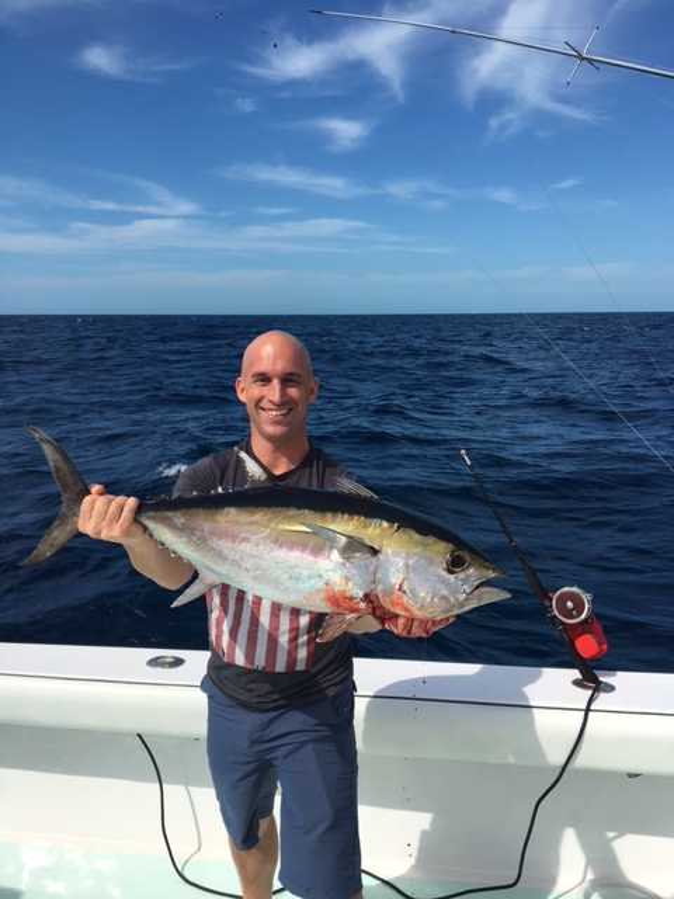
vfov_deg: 61.7
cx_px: 337
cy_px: 450
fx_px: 753
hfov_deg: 48.2
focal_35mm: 29
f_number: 2.2
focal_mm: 4.15
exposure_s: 1/2564
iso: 25
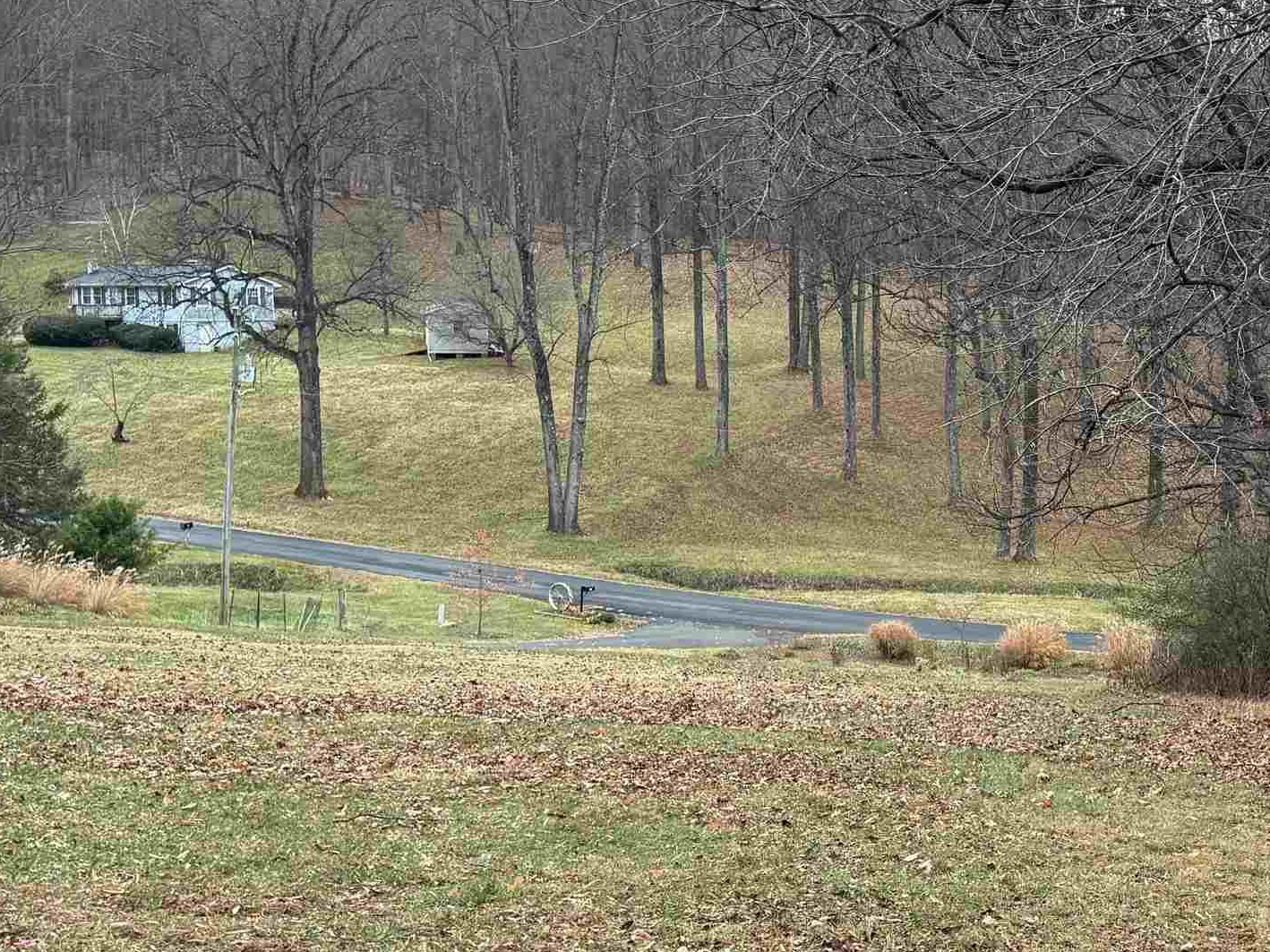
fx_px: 1907
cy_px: 525
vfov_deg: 28.0
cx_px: 1094
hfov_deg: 35.1
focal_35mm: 52
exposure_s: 1/100
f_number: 1.78
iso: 200
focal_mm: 6.76
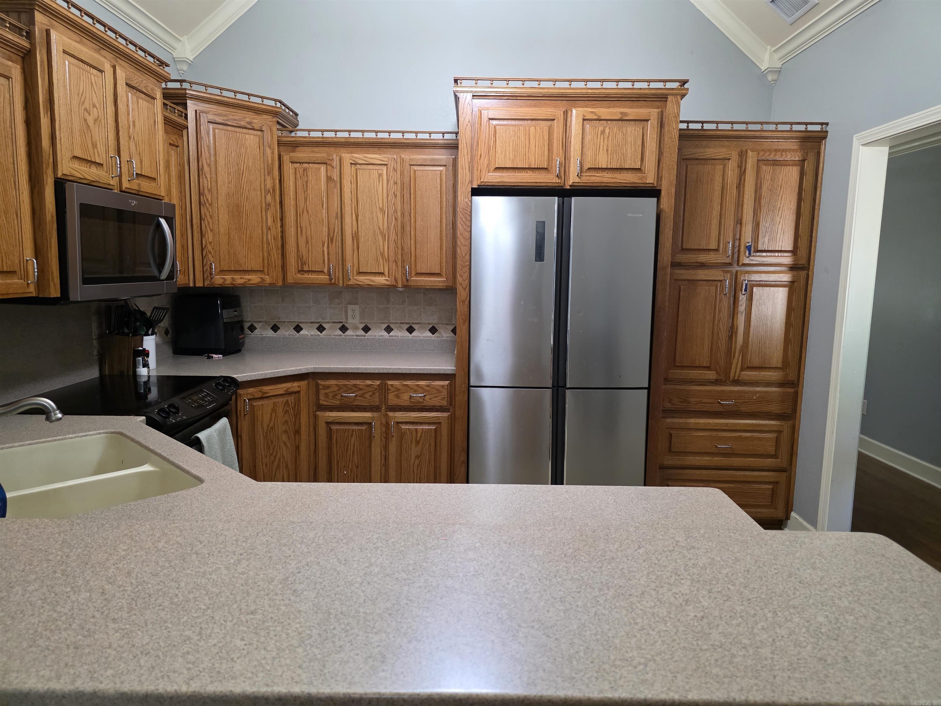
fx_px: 625
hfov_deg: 73.9
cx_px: 470
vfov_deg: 58.9
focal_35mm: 23
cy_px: 353
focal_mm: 6.3
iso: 1000
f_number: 1.7
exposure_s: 1/120
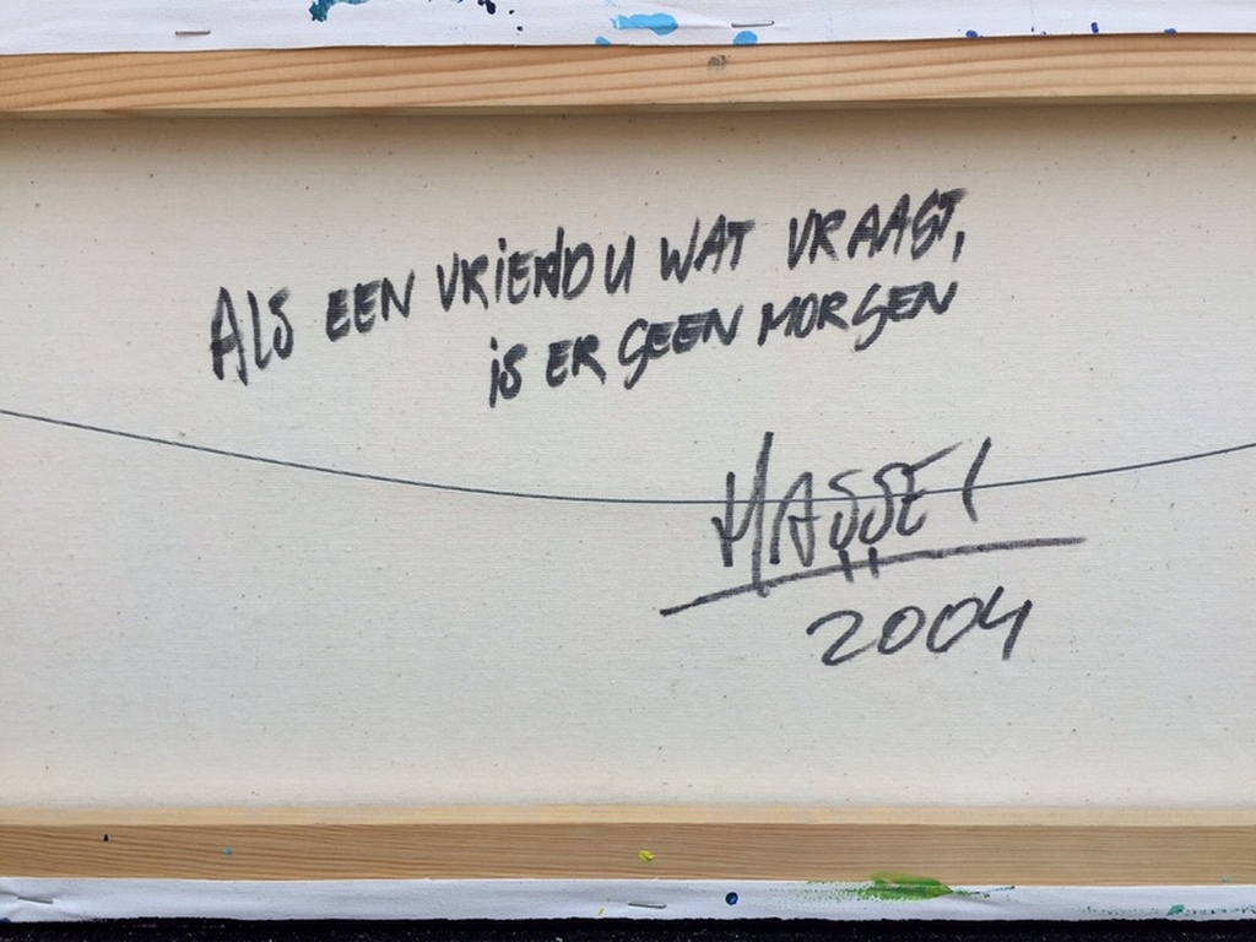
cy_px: 471
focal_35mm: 29
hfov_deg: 61.7
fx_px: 1052
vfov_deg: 48.2
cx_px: 628
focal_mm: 4.15
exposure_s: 1/1199
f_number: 2.2
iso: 32
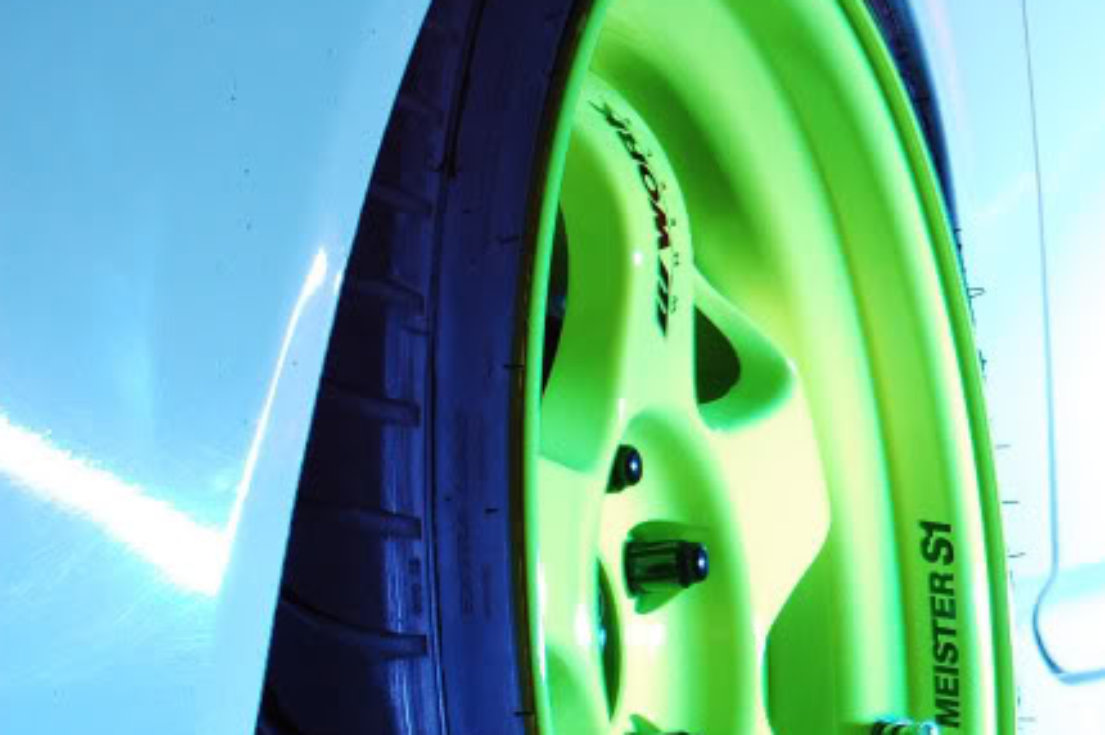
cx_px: 1304
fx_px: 6017
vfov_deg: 7.0
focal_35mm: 196
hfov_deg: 10.3
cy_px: 635
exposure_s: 8
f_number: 8
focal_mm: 55
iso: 200
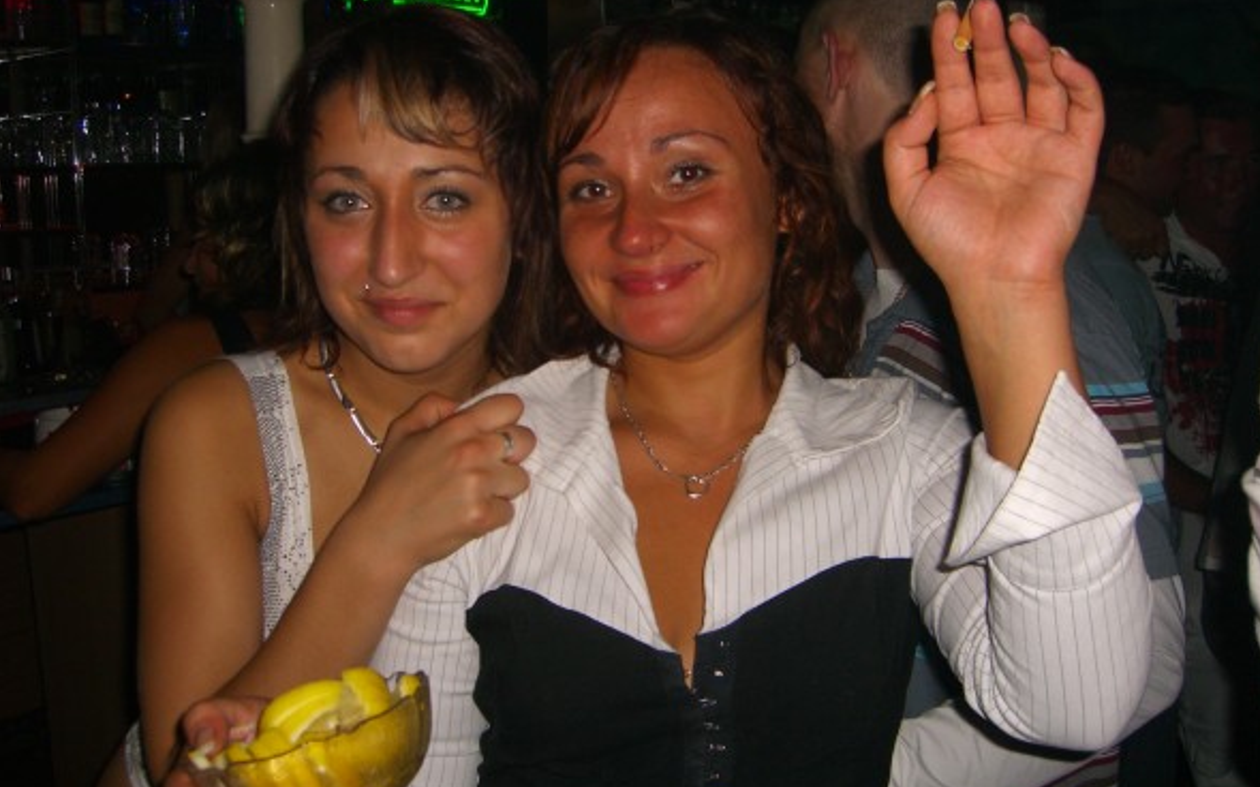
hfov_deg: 48.2
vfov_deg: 31.2
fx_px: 1408
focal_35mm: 41
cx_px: 625
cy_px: 336
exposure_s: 1/60
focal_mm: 7.9
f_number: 2.8
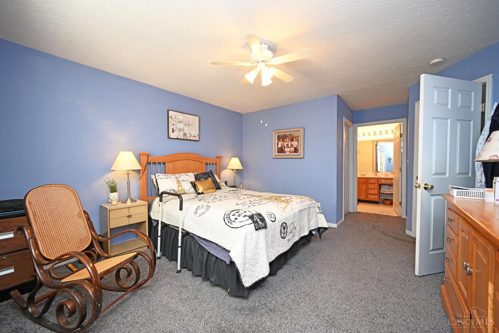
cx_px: 250
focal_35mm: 14
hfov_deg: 104.3
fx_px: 194
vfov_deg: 81.2
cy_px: 166
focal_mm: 14
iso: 400
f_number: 4
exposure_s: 1/60
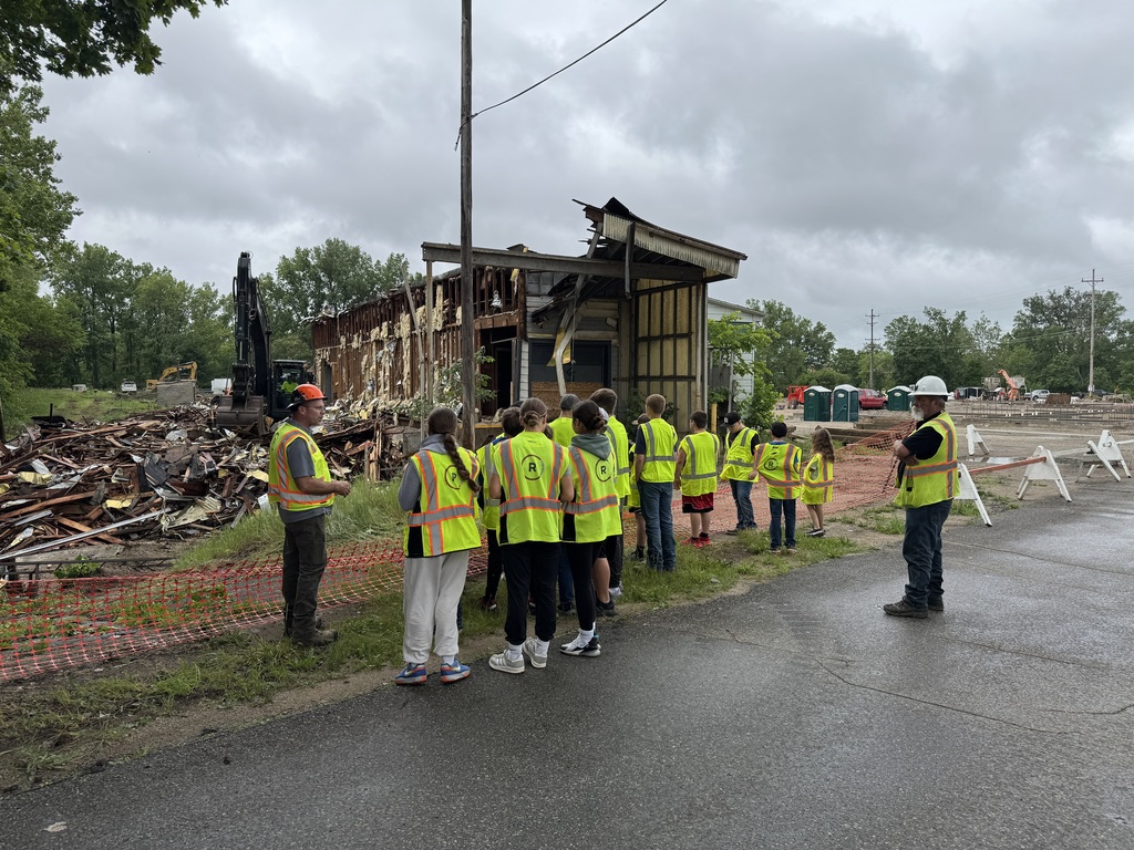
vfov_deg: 56.8
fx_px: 786
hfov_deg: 71.6
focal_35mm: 24
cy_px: 425
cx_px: 567
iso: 80
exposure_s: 1/2506
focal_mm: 6.76
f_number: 1.78
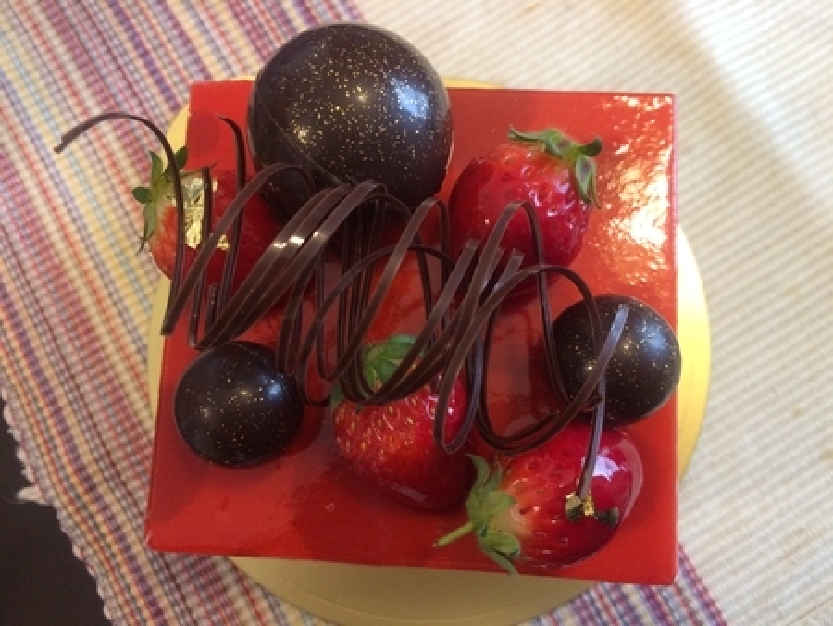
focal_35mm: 29
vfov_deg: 48.3
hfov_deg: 61.6
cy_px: 313
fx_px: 698
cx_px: 416
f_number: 2.2
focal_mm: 4.15
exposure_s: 1/33
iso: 250
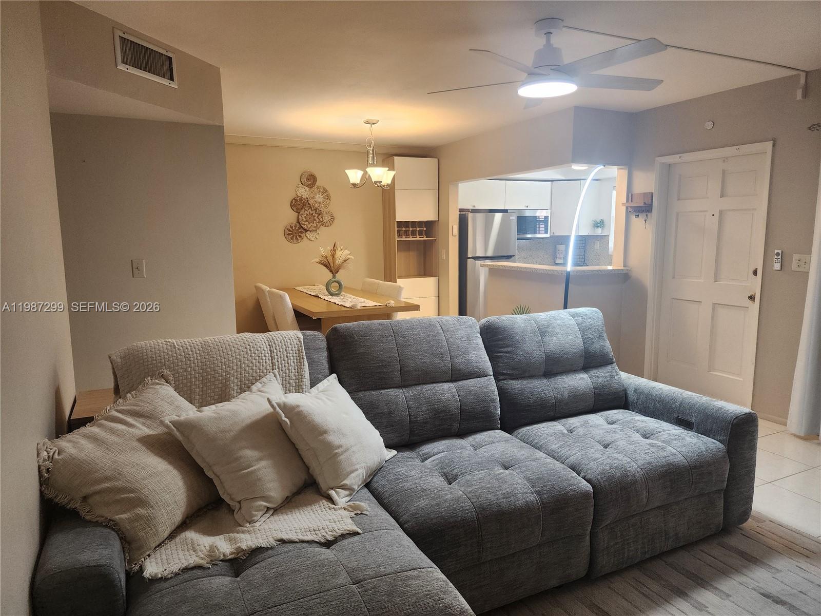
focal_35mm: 23
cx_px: 410
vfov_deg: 58.9
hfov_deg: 73.9
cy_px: 308
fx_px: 545
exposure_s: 1/120
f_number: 1.8
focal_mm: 6.4
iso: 200
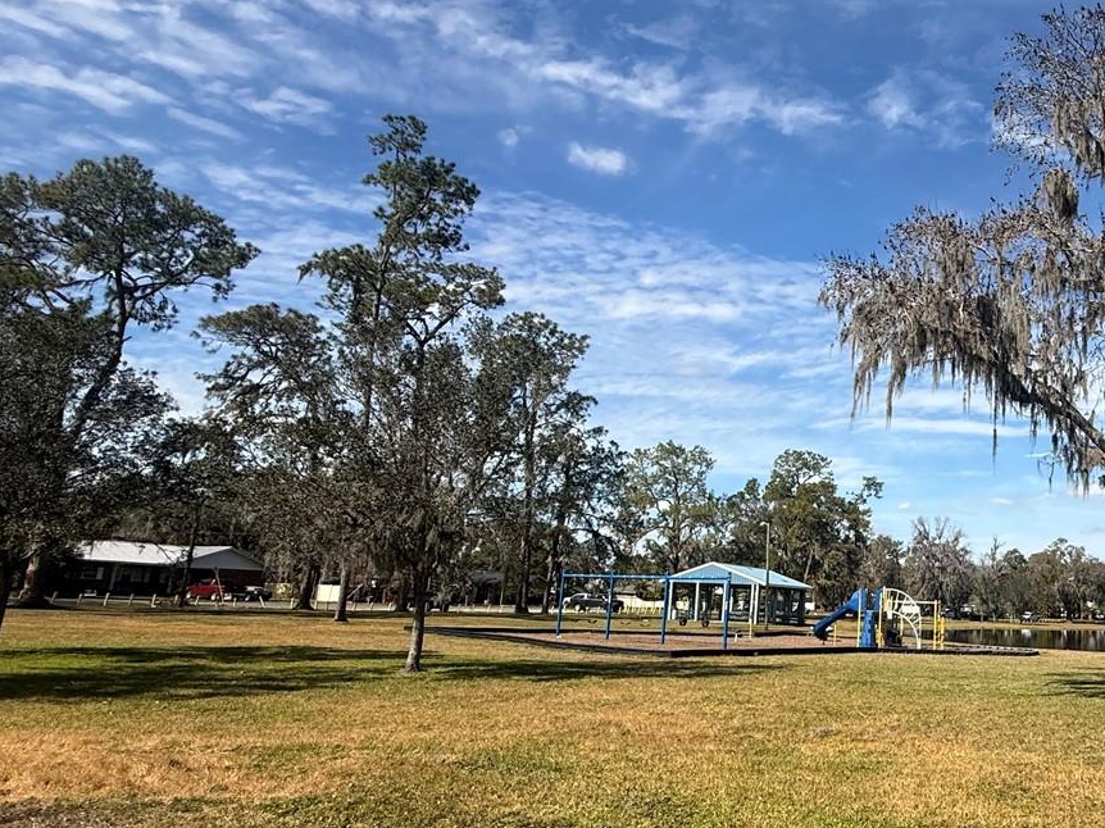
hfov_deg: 61.7
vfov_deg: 53.0
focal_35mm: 26
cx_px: 886
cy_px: 443
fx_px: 830
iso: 50
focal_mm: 2.22
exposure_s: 1/2237
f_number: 2.2
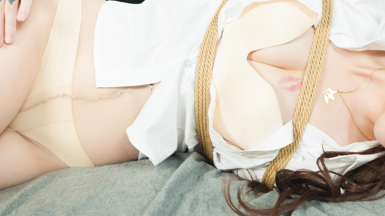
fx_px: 551
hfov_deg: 38.0
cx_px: 260
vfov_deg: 22.2
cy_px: 85
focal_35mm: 54
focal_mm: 35
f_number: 9
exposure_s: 1/125
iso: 320
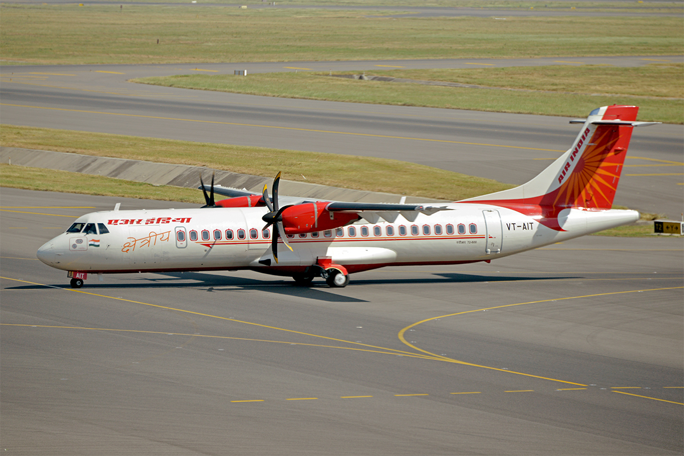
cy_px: 228
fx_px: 4751
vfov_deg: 5.5
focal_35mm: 250
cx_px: 342
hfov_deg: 8.2
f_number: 5.6
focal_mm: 250
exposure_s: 1/640
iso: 320
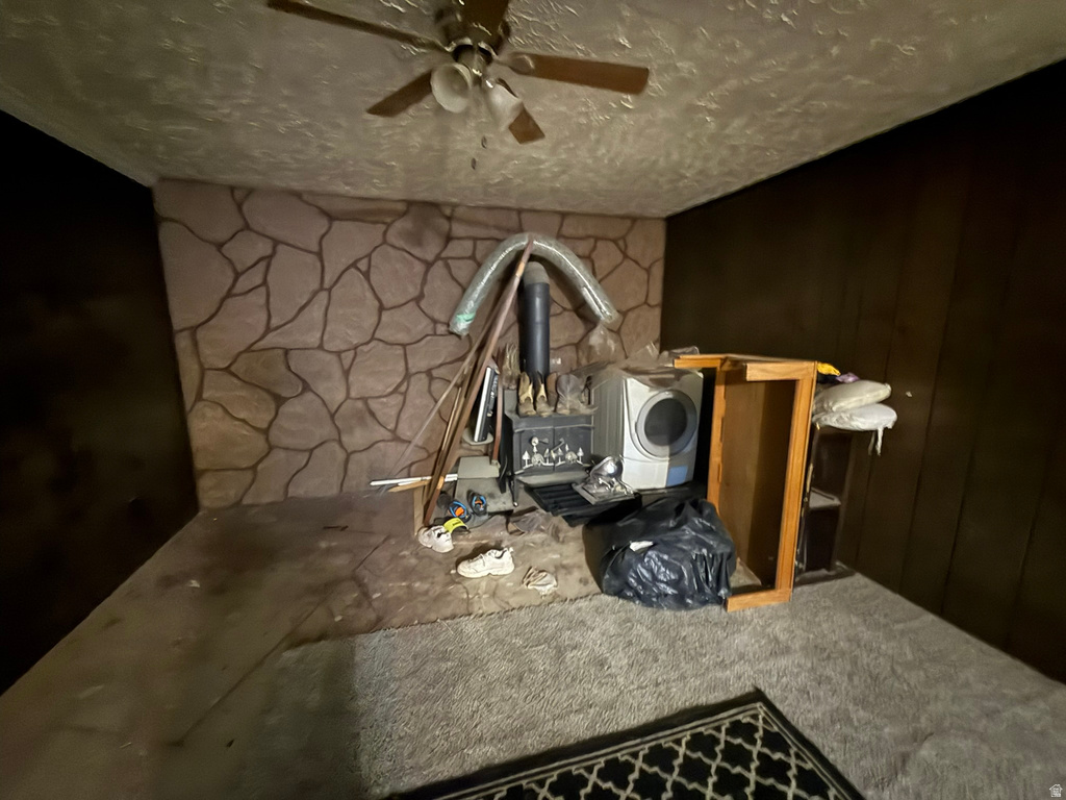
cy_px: 400
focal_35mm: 14
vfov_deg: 85.7
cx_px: 533
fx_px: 431
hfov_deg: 102.1
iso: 1250
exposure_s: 1/7
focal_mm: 2.22
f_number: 2.2
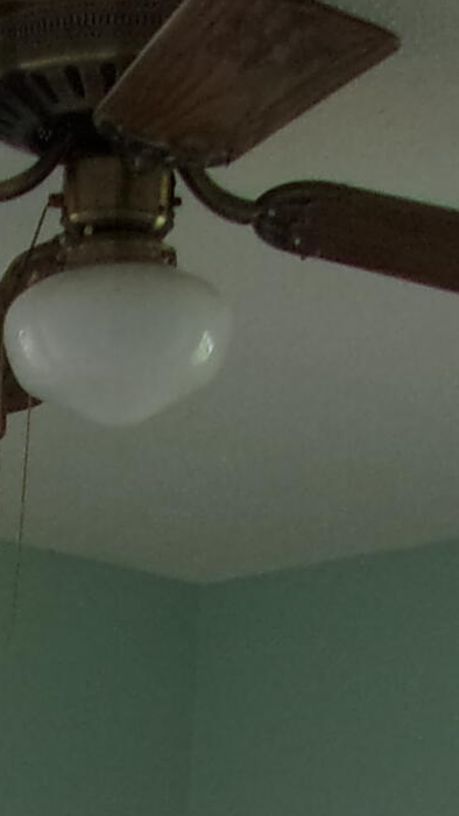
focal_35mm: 126
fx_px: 2725
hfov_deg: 9.5
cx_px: -40
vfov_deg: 15.5
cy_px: 1286
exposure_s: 1/34
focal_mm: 4.9
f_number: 3
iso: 123
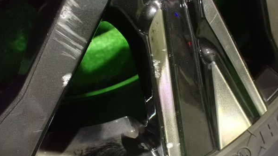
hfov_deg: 59.5
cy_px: 76
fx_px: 243
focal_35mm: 33
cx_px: 139
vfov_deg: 35.6
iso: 1600
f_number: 2.3
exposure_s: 1/25
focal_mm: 5.4
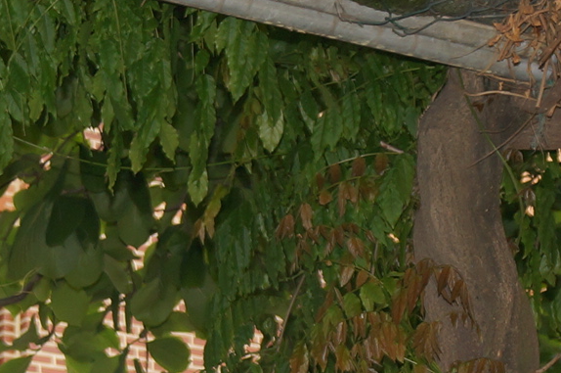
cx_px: 63
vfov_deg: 7.5
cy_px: 561
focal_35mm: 179
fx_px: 2785
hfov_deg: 11.4
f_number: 4.5
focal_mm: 28
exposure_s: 1/160
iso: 250
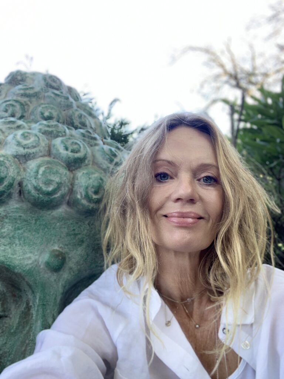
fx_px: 350
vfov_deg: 56.8
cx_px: 142
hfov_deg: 44.2
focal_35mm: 32
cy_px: 190
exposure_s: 1/100
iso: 64
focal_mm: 2.87
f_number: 2.2
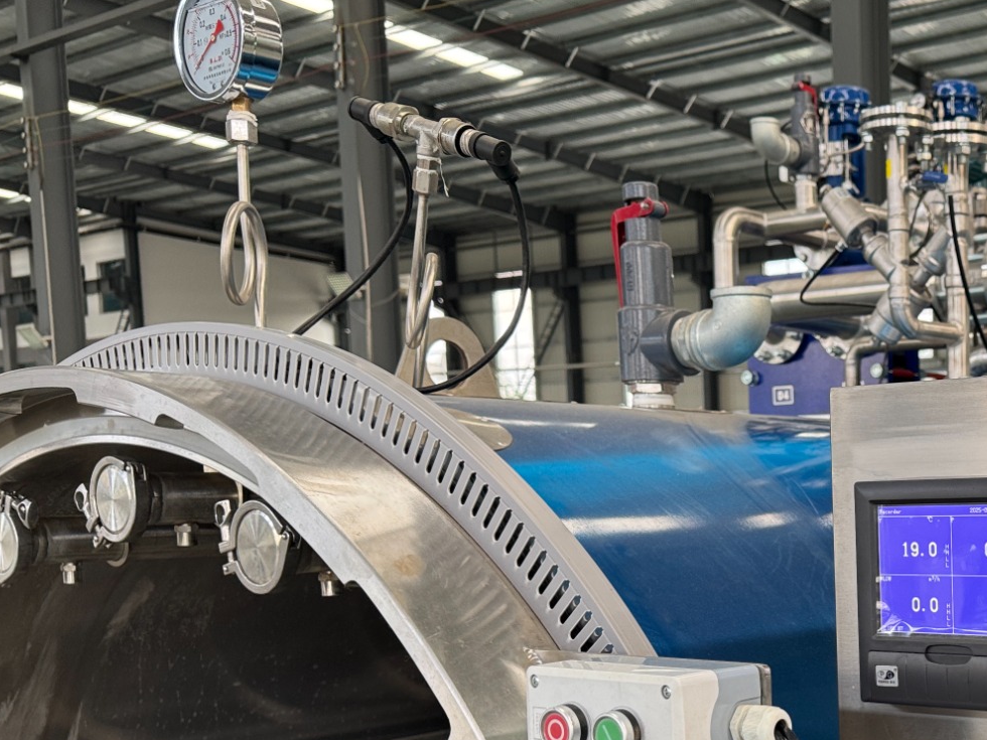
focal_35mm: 49
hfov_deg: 35.7
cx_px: 949
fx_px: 1397
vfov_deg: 28.8
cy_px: 634
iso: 125
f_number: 1.78
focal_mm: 6.76
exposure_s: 1/121
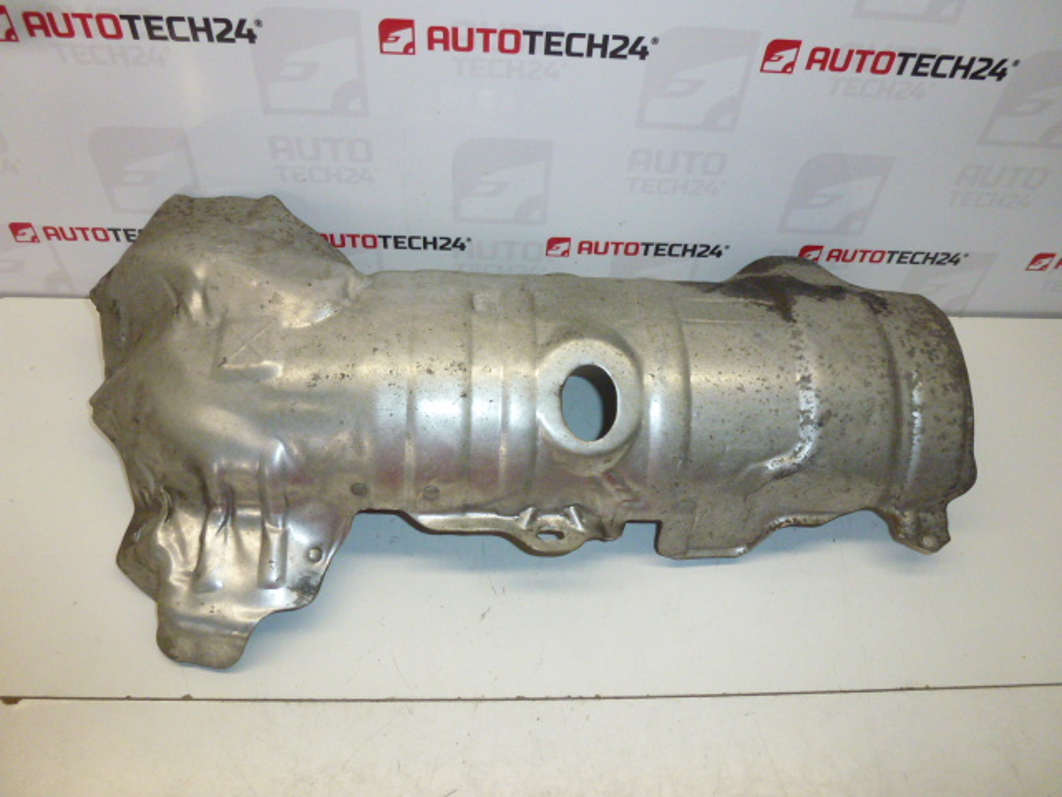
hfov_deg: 71.6
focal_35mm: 24
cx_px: 531
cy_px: 398
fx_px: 736
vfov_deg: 56.8
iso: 400
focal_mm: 4.3
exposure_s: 1/400
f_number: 3.3
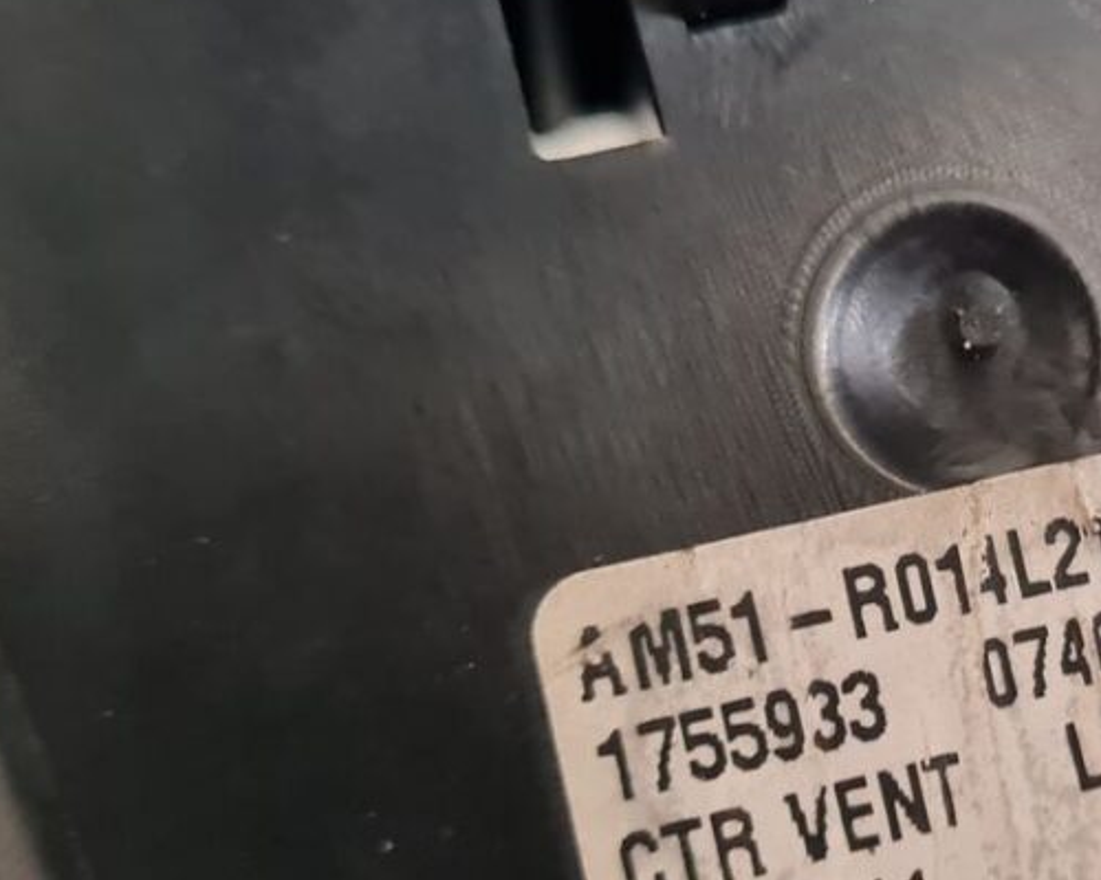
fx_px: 2314
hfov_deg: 25.9
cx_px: 989
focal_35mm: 71
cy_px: 526
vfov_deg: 21.5
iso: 500
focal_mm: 5.4
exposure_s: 1/50
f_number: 1.8
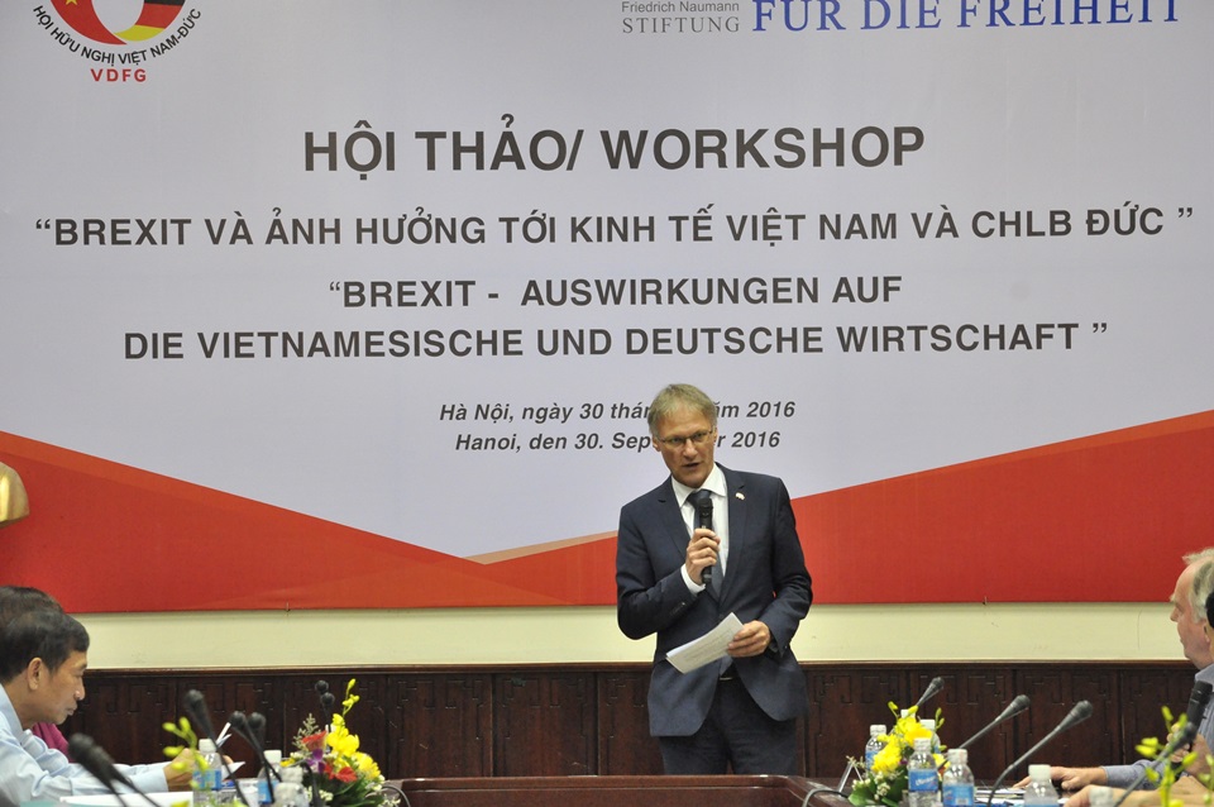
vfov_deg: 9.1
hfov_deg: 13.7
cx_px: 607
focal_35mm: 150
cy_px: 404
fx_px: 5053
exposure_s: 1/40
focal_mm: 100
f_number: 8
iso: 2000
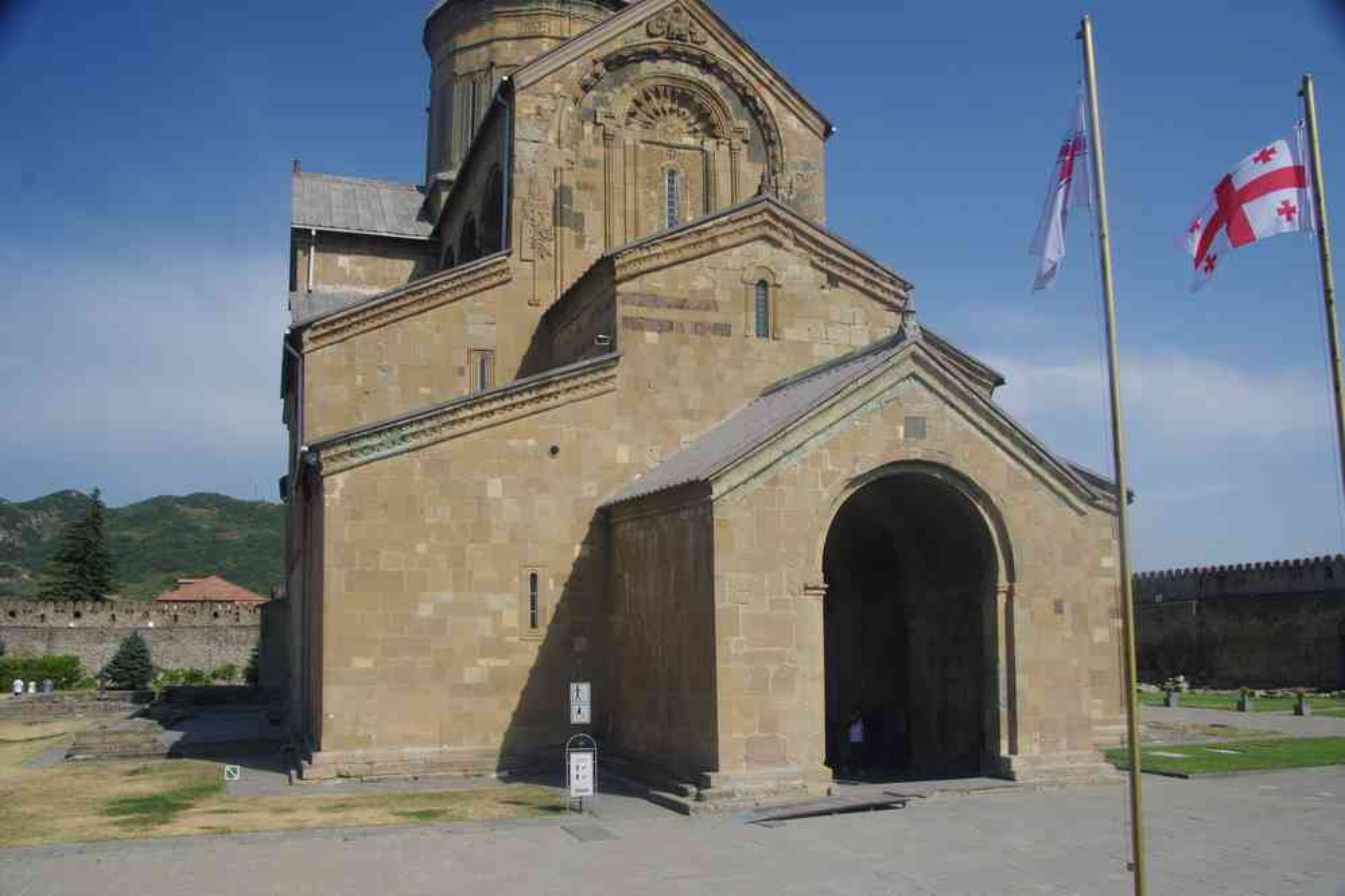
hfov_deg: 60.3
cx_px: 672
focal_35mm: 31
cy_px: 448
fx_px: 1158
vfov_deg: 42.3
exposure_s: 1/100
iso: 200
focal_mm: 20.6
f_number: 11
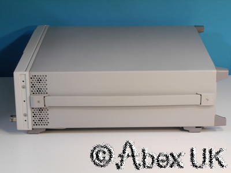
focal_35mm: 92
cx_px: 116
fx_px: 614
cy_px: 86
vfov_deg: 16.1
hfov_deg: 21.3
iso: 800
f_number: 22
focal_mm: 46
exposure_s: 1/2
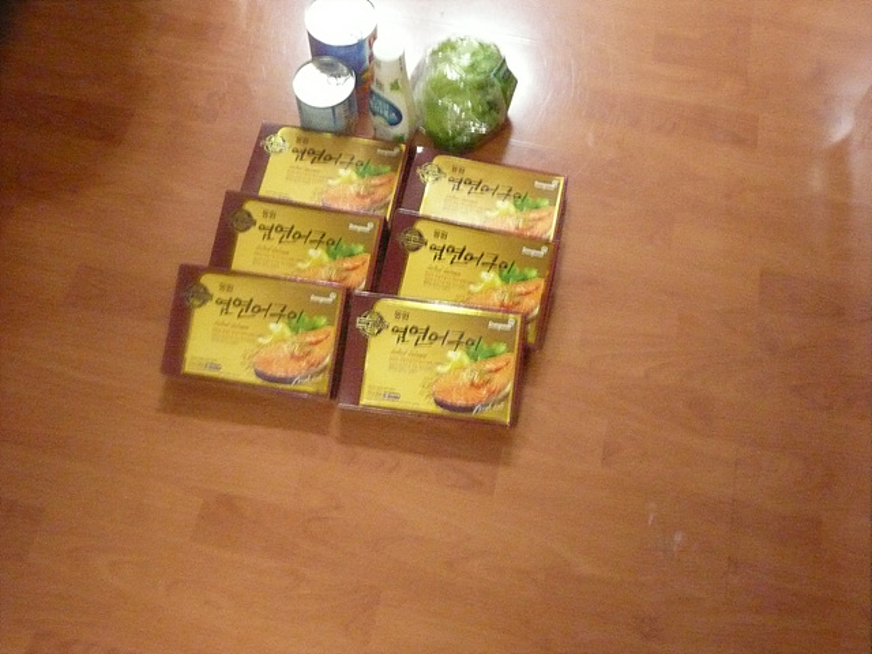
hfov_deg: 51.4
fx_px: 907
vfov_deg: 39.7
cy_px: 327
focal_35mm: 36
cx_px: 436
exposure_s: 1/25
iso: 1250
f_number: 3.7
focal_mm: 5.8
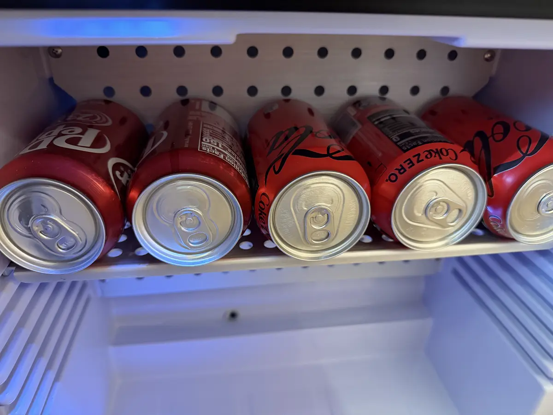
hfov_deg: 71.6
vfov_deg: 56.8
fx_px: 383
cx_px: 276
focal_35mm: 24
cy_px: 208
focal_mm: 6.76
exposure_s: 1/40
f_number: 1.78
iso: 800
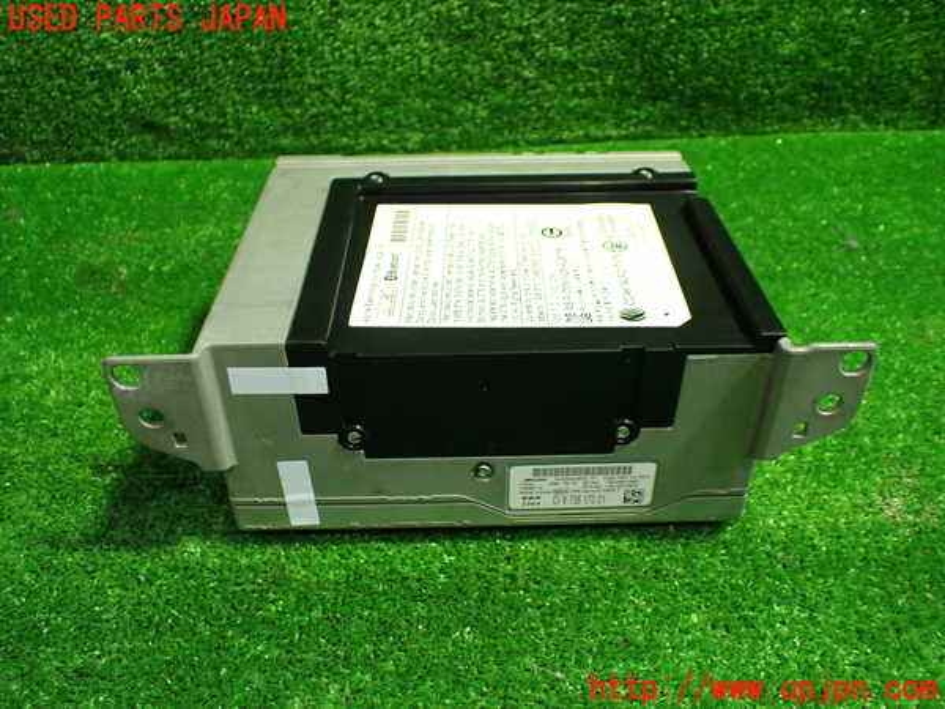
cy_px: 354
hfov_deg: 60.0
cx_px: 472
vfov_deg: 46.8
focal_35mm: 30
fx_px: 819
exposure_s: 1/100
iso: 800
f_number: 2.3
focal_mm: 5.4
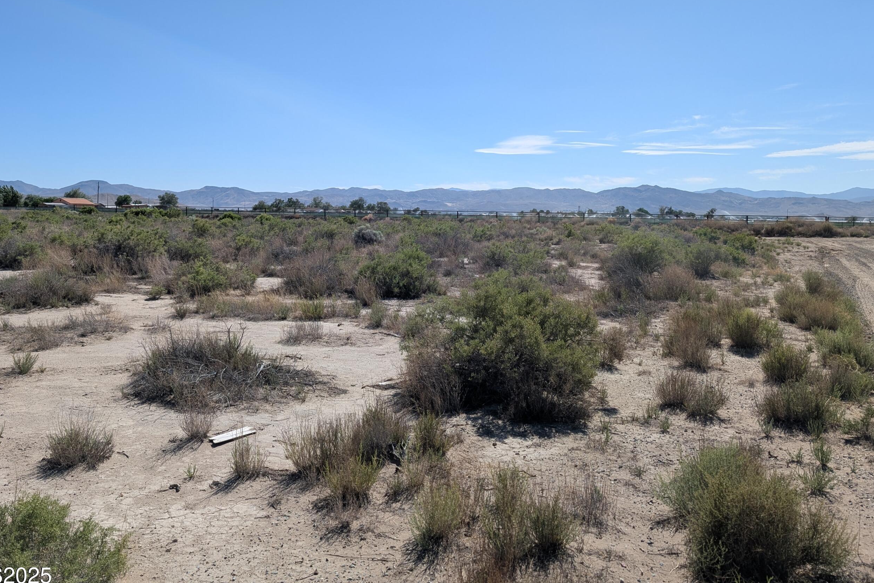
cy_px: 217
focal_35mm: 30
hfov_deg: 61.9
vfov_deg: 43.2
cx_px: 433
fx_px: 728
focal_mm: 6.9
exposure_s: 1/1764
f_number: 1.68
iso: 22
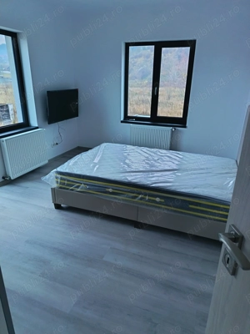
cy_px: 167
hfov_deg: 56.8
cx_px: 125
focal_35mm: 24
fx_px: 231
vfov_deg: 71.6
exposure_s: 1/33.3
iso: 1818
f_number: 1.75
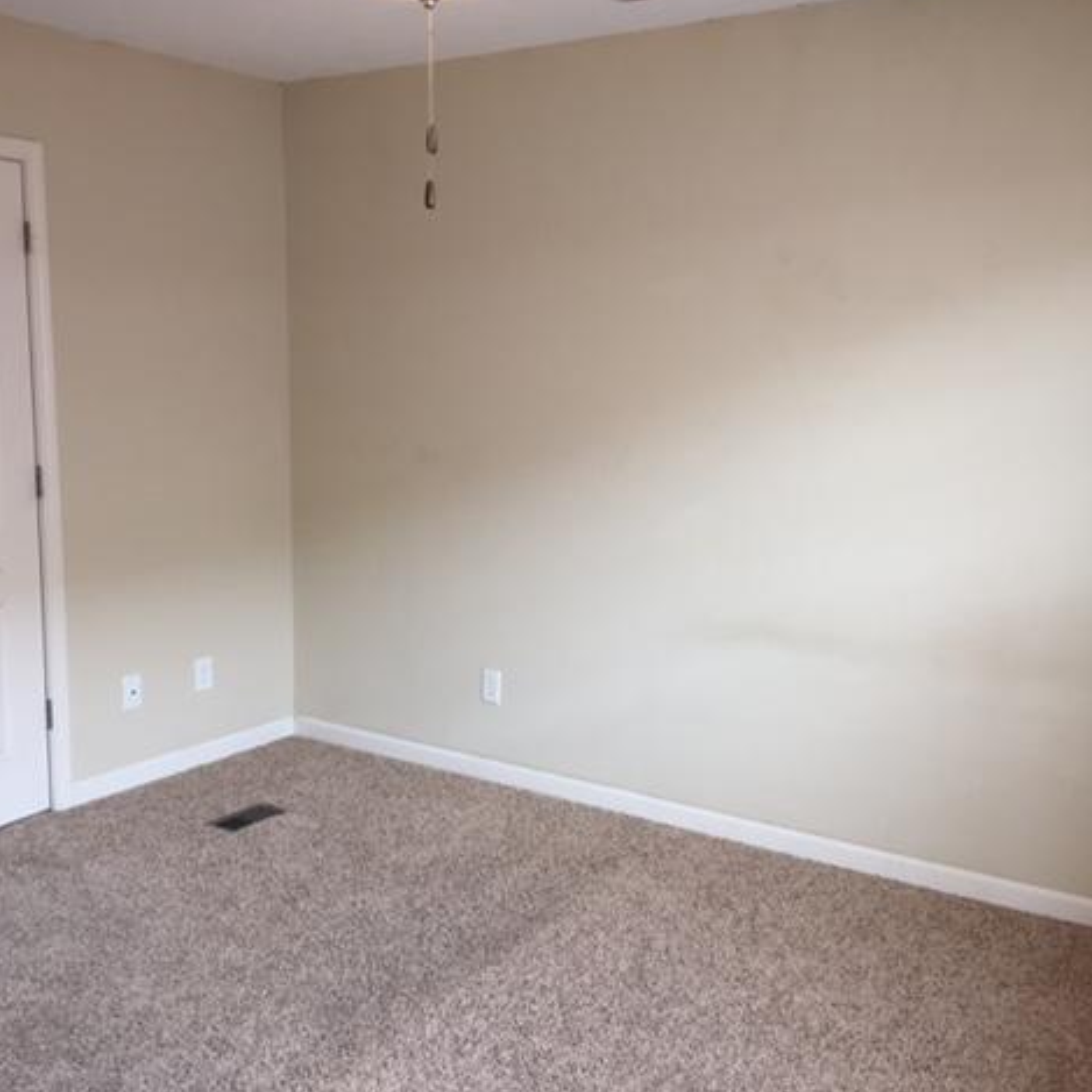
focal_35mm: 35
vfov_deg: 47.2
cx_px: 573
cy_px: 538
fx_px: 1249
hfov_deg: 47.2
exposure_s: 1/30
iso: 32
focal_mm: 4.15
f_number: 2.2
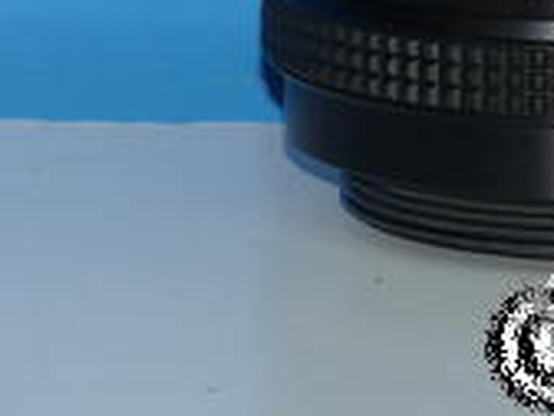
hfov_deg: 3.0
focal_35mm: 667
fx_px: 10675
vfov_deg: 2.2
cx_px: 630
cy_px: -50
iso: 400
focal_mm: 140
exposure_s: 1/60
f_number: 11
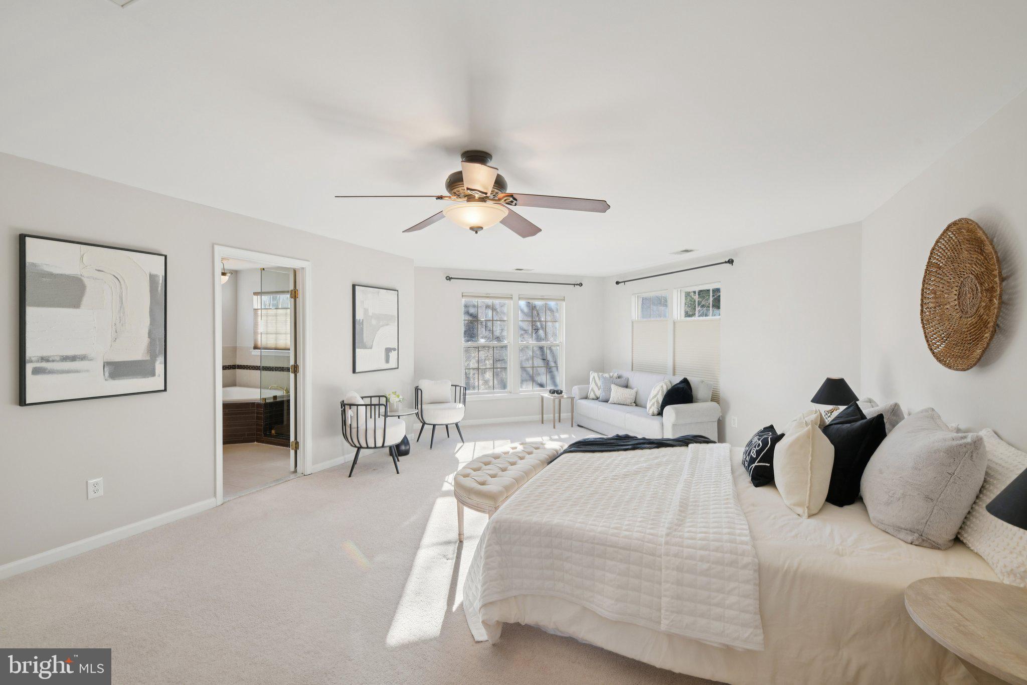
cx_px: 514
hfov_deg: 96.7
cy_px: 342
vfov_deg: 73.7
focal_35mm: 16
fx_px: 456
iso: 100
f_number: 8
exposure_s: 1/30
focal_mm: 16
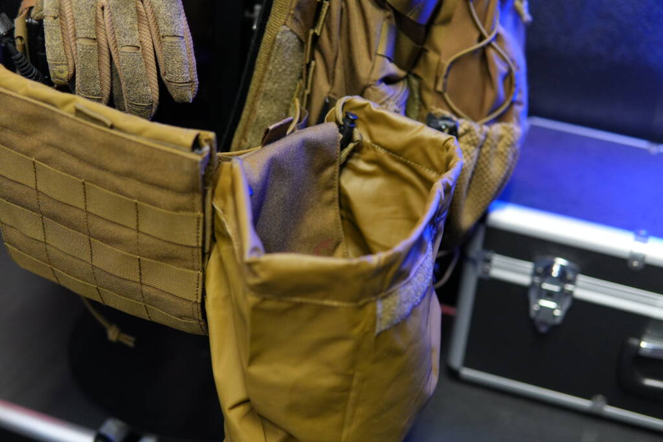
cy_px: 221
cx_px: 332
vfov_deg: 29.9
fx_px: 829
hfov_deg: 43.6
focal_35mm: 45
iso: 2000
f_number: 2
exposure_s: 1/160
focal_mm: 30
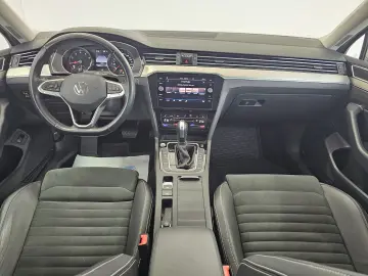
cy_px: 138
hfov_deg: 73.9
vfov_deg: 58.9
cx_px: 184
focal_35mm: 23
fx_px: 245
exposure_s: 1/100
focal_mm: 6.3
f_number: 1.7
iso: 320
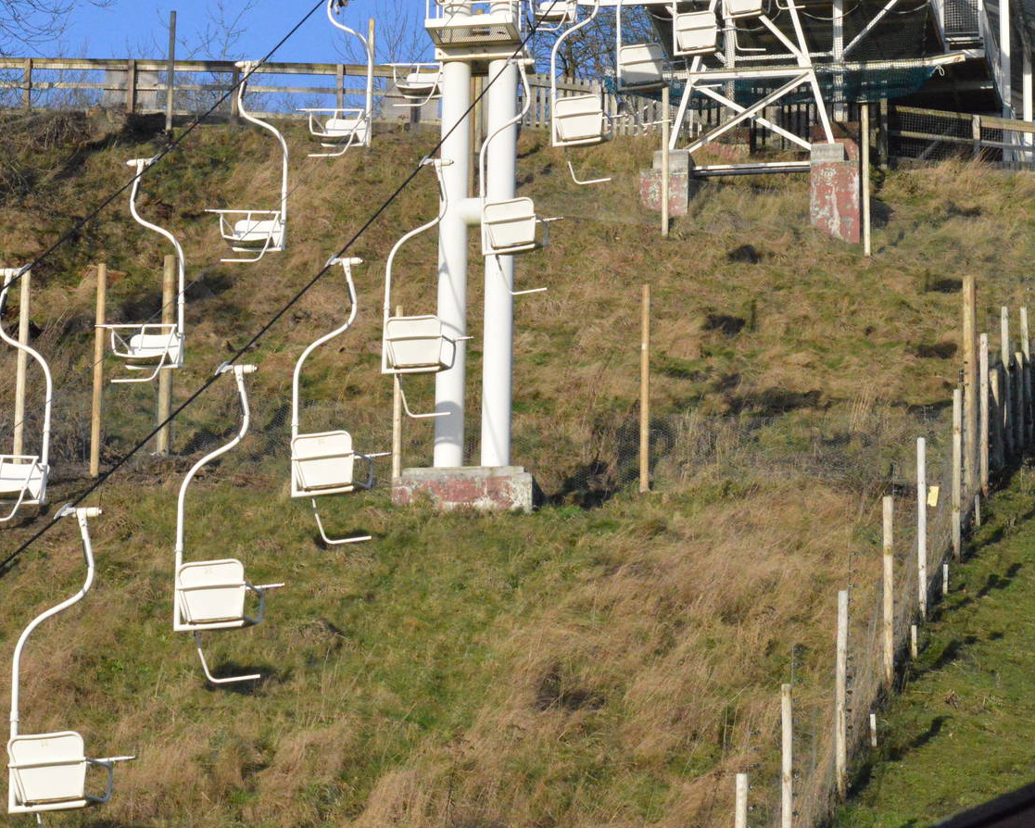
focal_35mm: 141
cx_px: 387
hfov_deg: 13.7
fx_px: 4320
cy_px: 447
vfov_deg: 11.0
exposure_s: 1/4000
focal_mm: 70
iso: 6400
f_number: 14
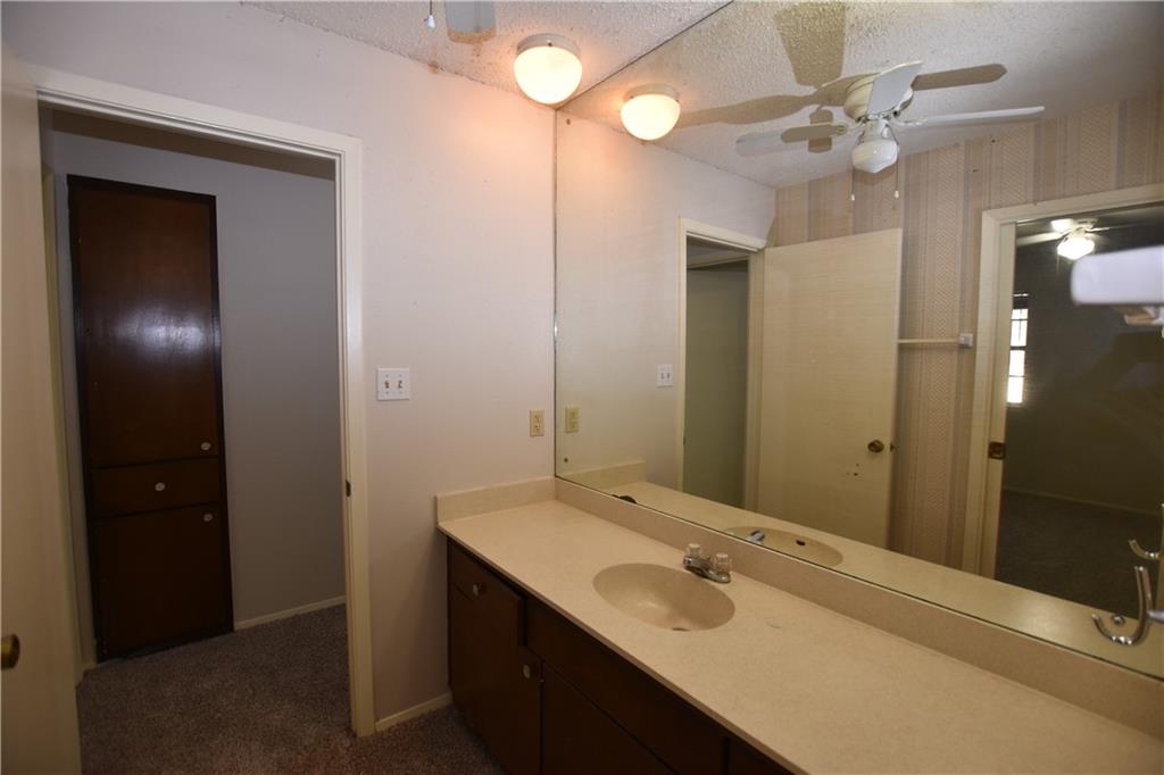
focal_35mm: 15
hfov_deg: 100.4
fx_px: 485
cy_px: 388
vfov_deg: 77.3
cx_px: 582
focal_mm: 10
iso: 400
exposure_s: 1/60
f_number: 3.5
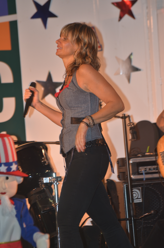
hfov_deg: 3.8
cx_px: 82
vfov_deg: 5.7
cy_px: 124
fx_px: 2471
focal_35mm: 360
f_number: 5.3
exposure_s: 1/60
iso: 250
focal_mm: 240
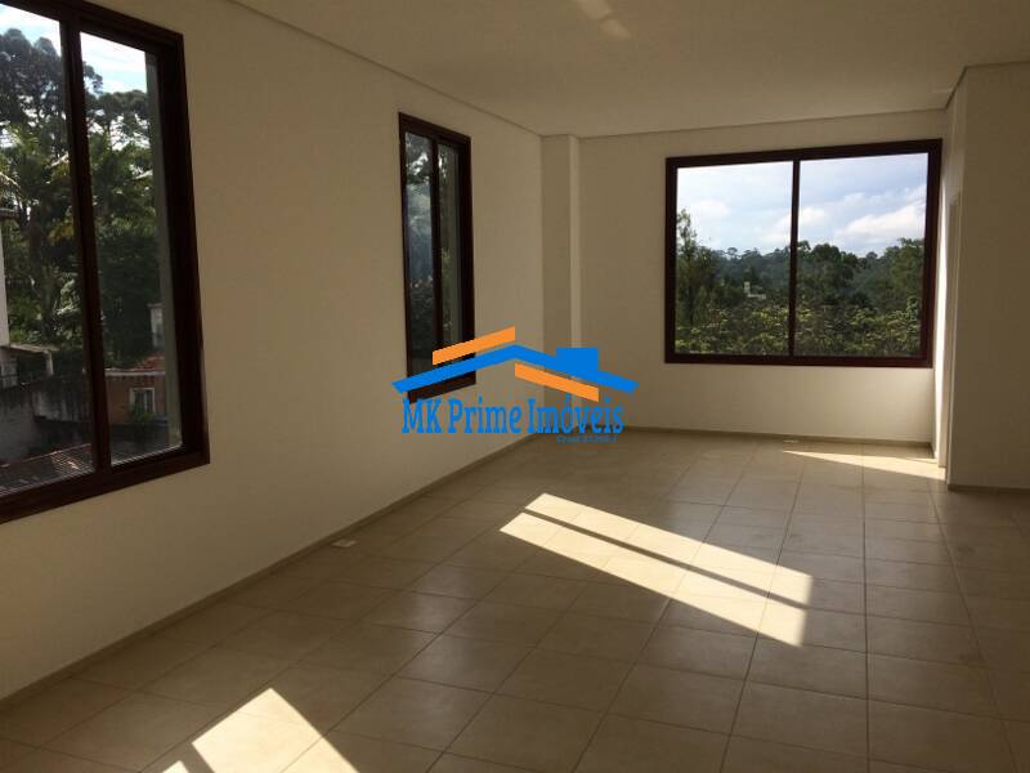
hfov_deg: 61.7
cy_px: 386
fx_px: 863
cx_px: 515
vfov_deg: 48.2
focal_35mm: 29
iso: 32
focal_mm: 4.15
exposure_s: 1/2160
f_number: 2.2
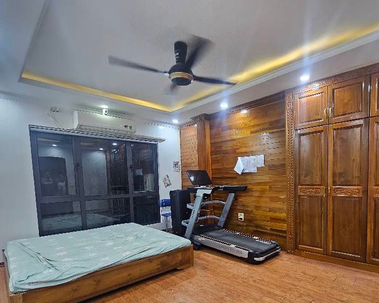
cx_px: 235
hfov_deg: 84.8
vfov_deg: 71.9
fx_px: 202
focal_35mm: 18
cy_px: 198
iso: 250
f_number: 2.2
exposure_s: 1/50
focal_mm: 2.2
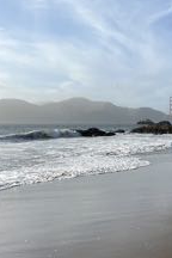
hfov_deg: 25.5
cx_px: 176
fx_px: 358
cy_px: 154
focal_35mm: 50
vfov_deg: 39.4
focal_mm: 5.1
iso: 50
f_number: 1.6
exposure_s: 1/3311
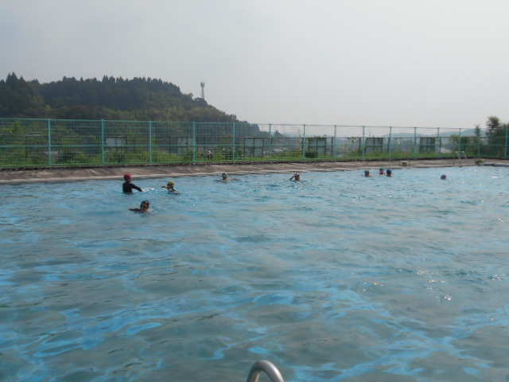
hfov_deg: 54.0
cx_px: 254
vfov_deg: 41.8
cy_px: 191
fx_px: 500
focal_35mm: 34
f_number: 3.6
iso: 80
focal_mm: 5.8
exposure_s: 1/2000
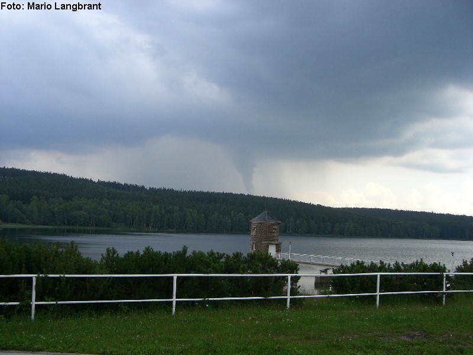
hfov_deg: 49.0
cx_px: 236
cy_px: 178
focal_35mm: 38
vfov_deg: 37.7
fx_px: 519
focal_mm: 6.2
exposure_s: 1/200
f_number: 4.3
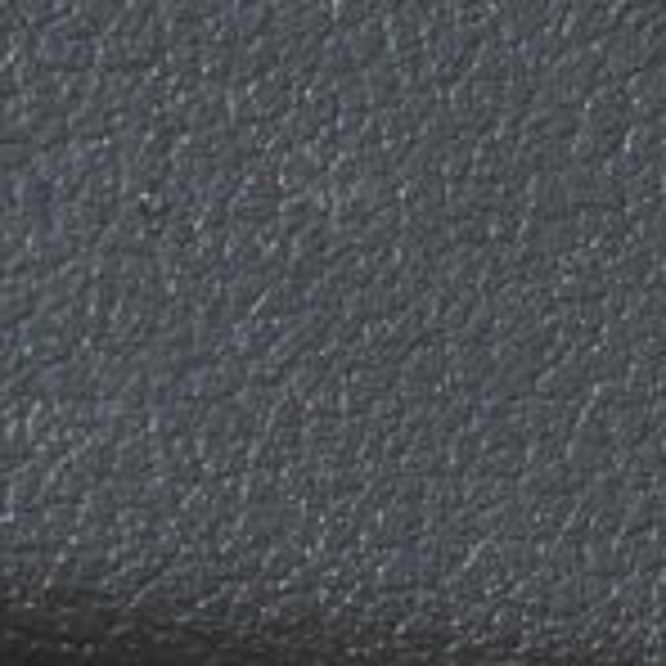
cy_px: 272
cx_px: 1832
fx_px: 8729
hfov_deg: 4.2
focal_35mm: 401
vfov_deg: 4.4
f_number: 9
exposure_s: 1/125
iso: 160
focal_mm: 45
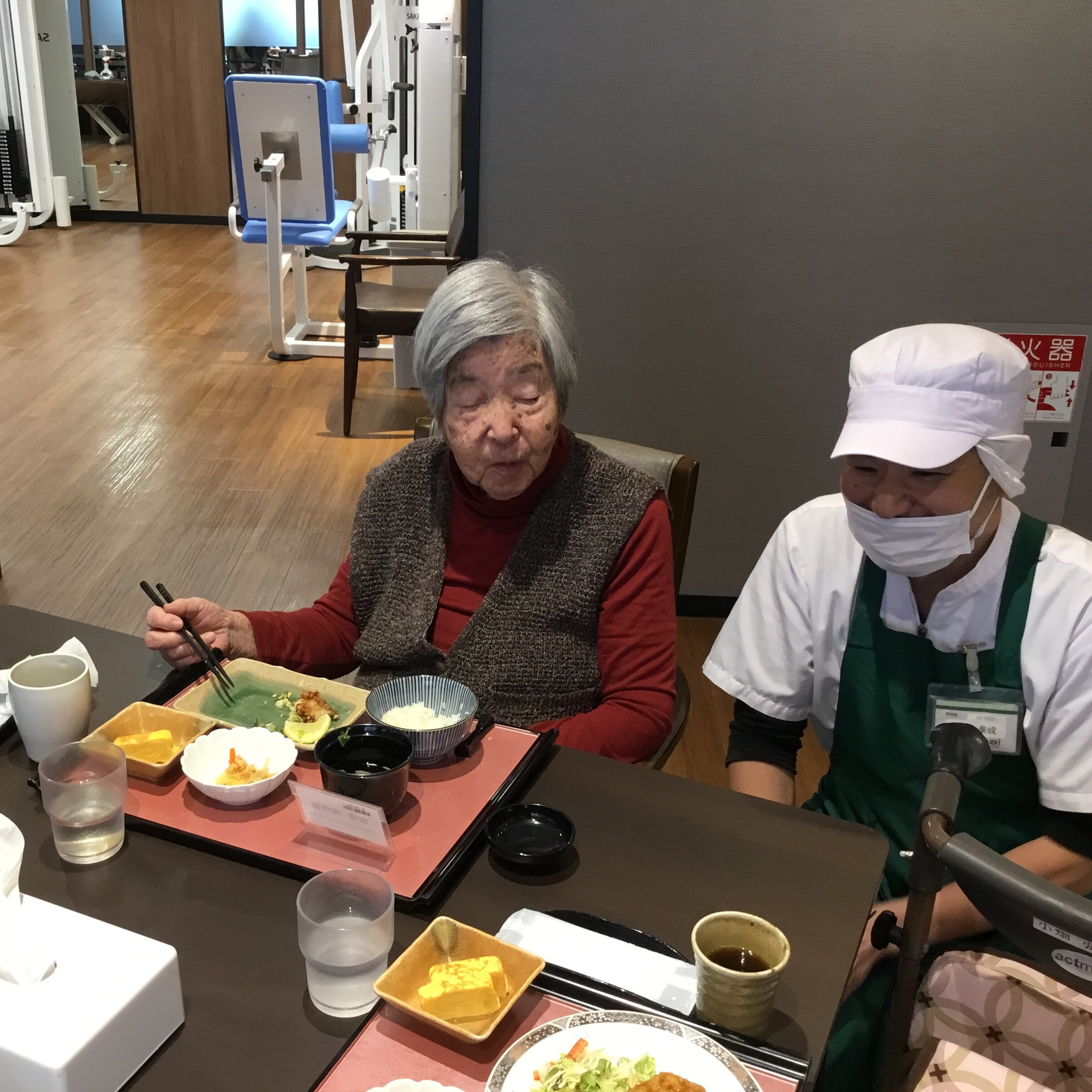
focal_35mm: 37
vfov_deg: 44.9
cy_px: 553
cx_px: 457
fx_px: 1321
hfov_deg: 44.8
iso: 64
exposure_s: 1/30
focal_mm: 3.3
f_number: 2.4
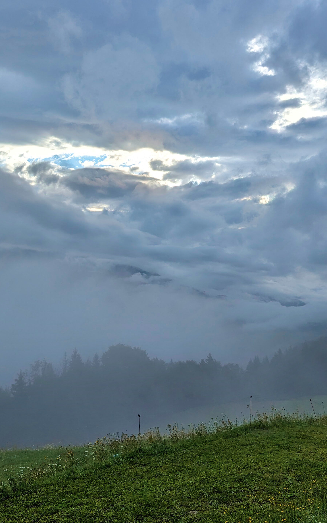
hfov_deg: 35.0
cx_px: 106
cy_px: 252
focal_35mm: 36
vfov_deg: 54.0
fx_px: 513
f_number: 1.85
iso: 47
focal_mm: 6.81
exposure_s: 1/2513
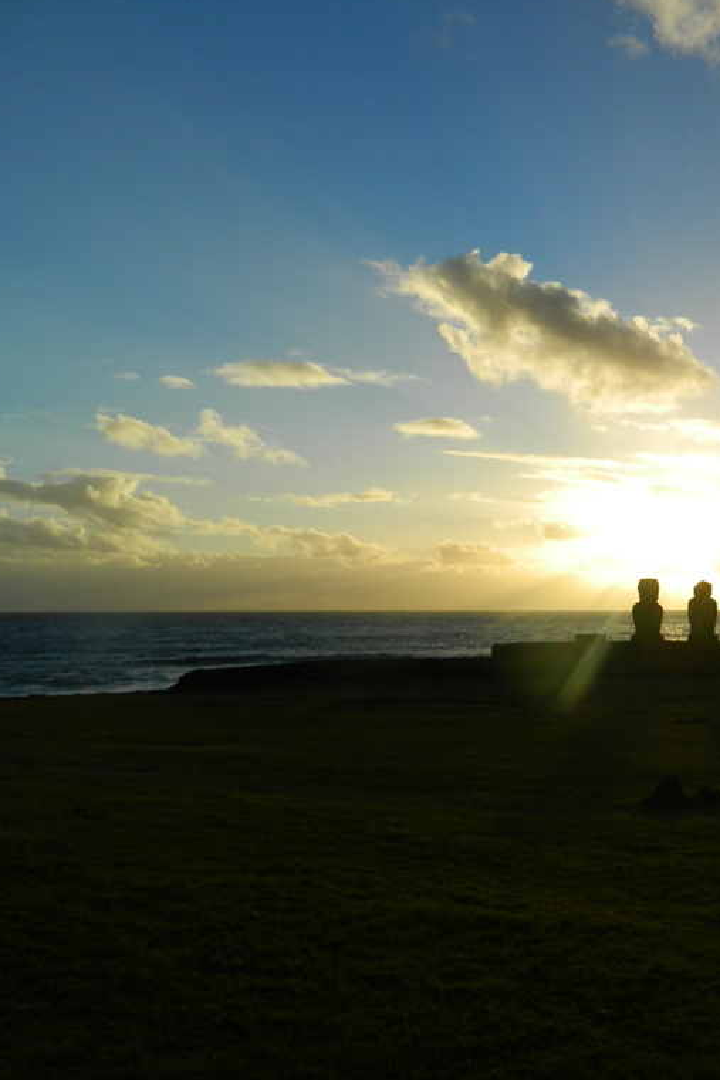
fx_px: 1050
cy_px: 536
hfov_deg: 35.1
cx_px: 682
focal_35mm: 35
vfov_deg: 54.4
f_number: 8.7
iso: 80
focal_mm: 4.5
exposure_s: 1/200
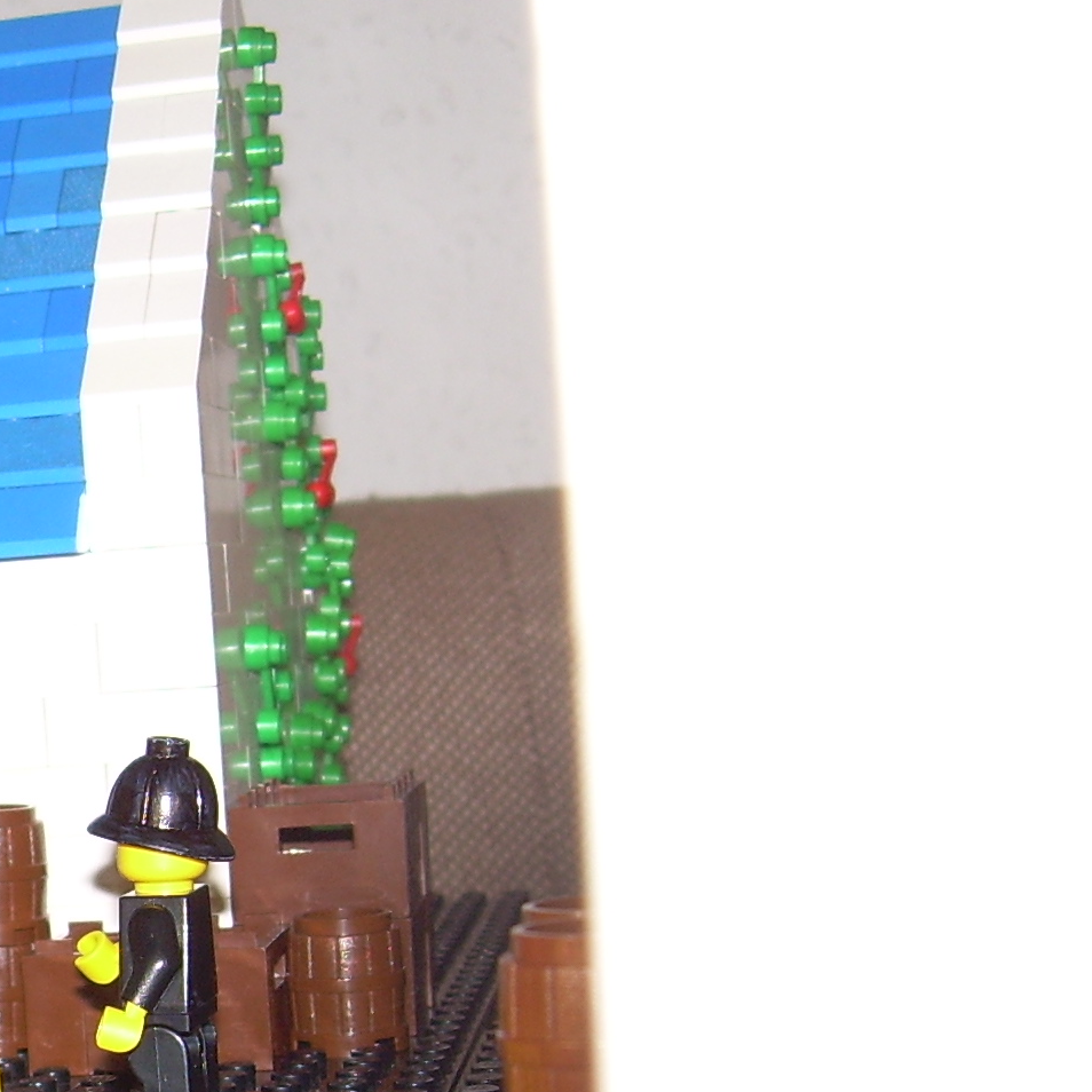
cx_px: -134
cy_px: 876
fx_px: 2855
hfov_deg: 20.6
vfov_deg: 21.4
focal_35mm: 80
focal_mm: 6.3
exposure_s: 1/60
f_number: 2.8
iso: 50
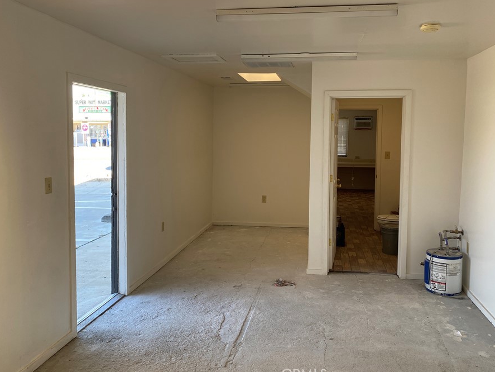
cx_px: 270
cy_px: 168
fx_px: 429
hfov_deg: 59.8
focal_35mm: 30
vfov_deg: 46.8
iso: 50
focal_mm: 4.25
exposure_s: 1/122
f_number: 1.8
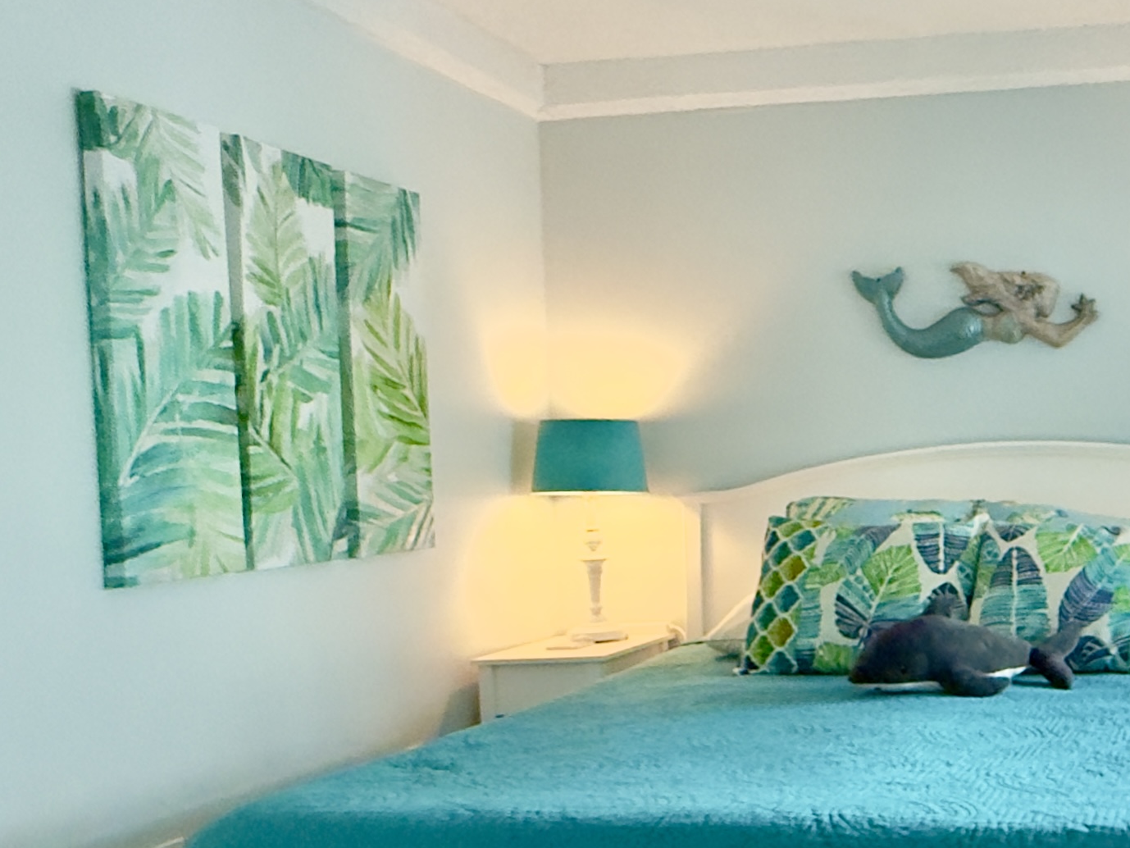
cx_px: 1088
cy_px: 482
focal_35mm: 39
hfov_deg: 42.4
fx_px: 1273
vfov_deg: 36.8
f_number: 2.2
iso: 500
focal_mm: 2.22
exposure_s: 1/120
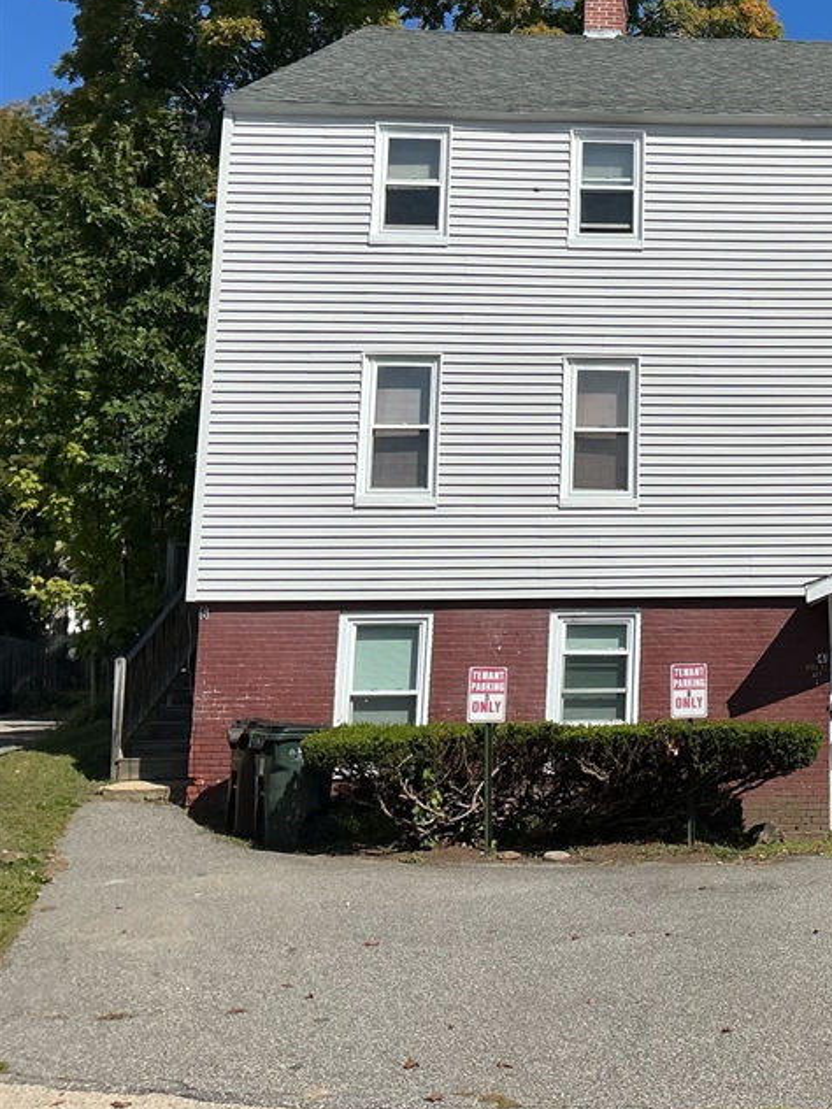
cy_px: 465
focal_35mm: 47
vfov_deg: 40.3
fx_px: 1506
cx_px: 897
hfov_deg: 28.3
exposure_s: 1/3534
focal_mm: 3
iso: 25
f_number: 1.8
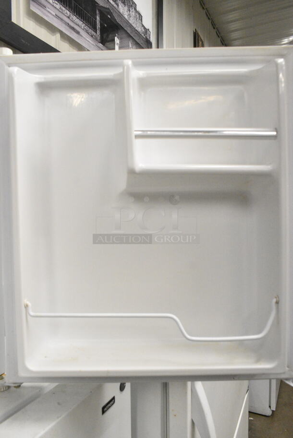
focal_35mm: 27
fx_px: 329
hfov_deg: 48.0
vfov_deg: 67.3
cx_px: 146
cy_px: 219
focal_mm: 18
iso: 6400
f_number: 9
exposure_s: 1/250
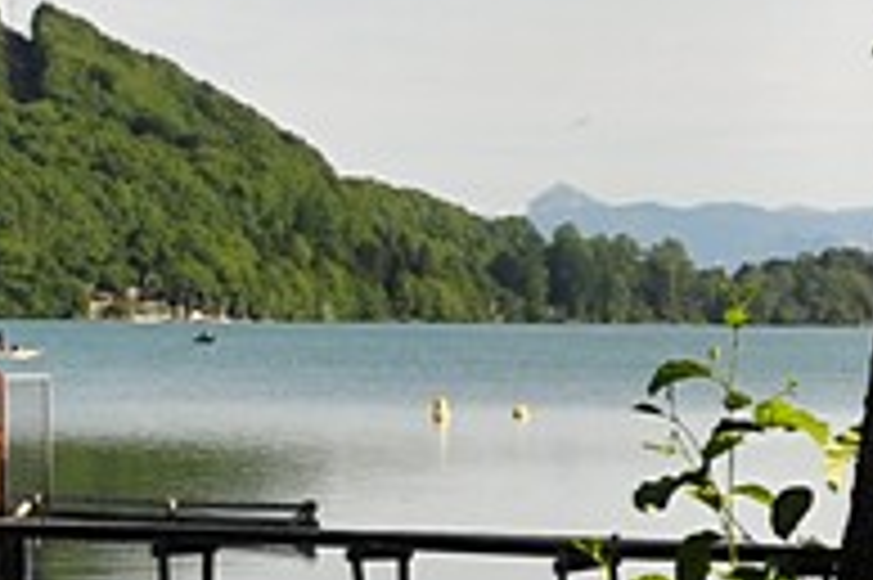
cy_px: -7
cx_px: -1251
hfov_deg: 9.1
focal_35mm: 204
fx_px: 4943
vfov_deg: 6.7
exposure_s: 1/250
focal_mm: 22
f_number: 10
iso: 250
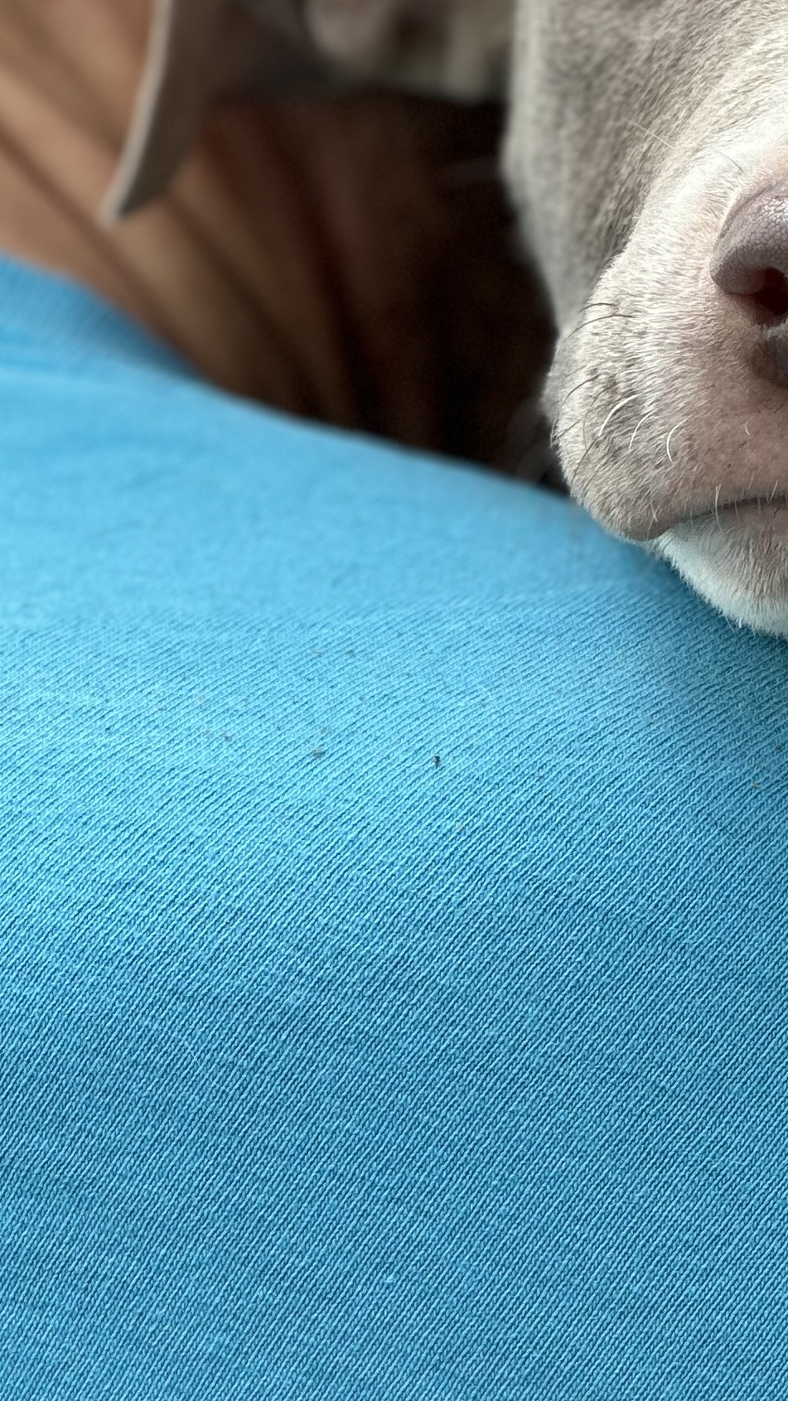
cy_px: 708
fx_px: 7430
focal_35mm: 200
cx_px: 963
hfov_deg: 6.0
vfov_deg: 10.8
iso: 25
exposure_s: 1/219
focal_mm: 9
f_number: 2.8
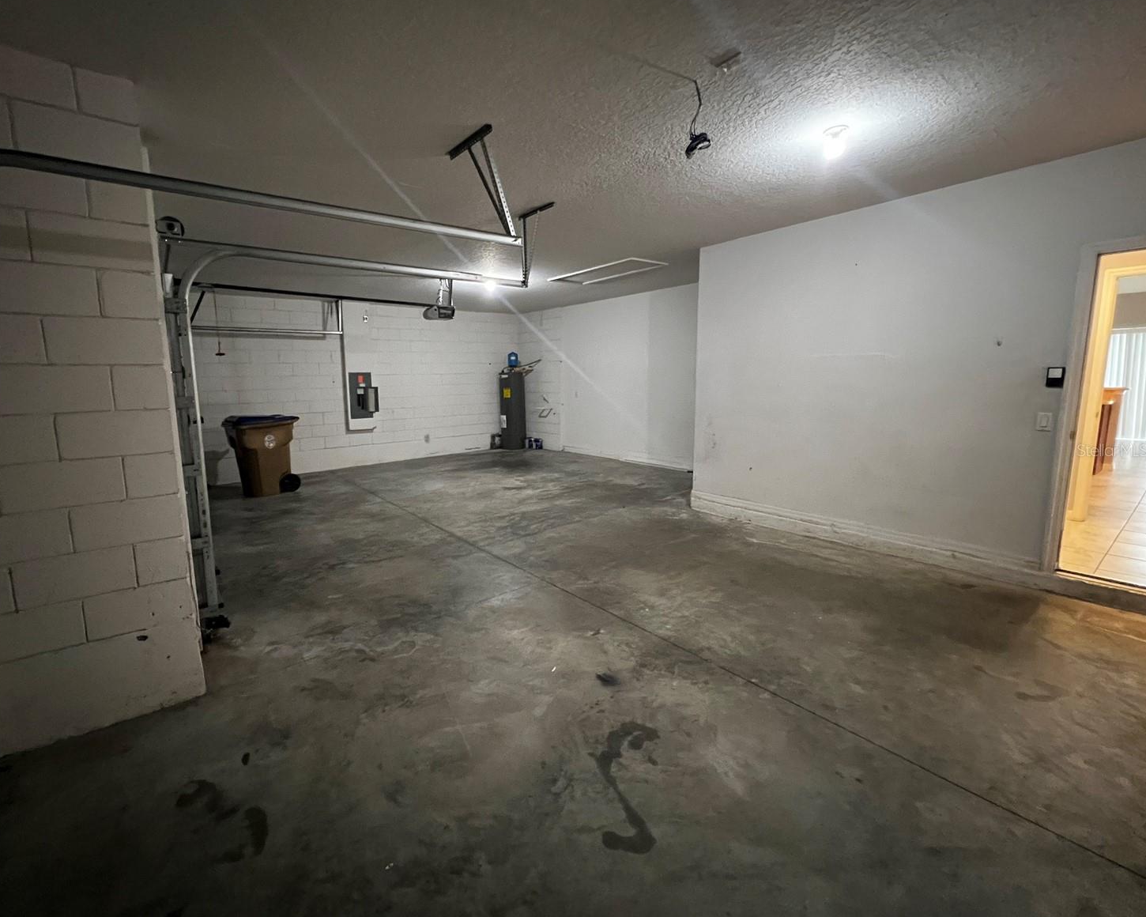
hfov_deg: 100.4
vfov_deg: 88.0
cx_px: 519
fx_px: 475
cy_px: 450
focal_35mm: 14
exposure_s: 1/40
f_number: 1.8
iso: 800
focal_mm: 1.57
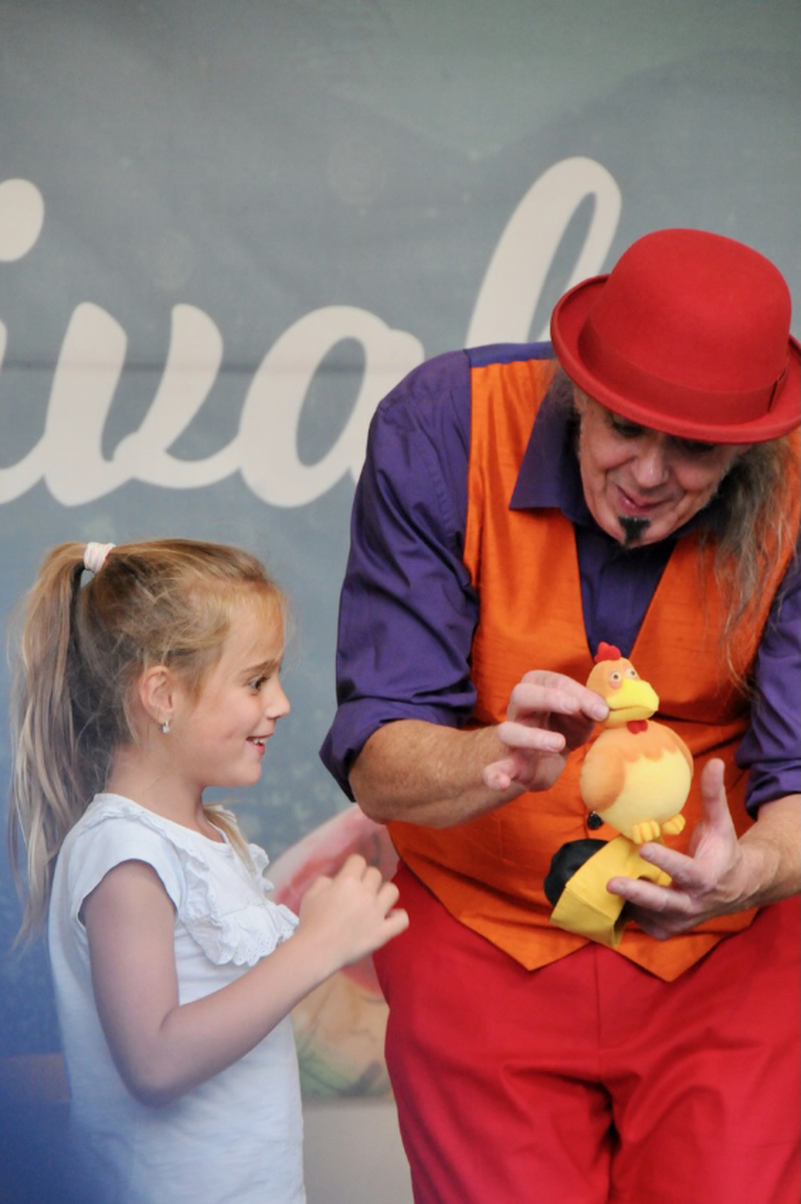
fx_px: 7524
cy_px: 602
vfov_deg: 9.2
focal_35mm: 225
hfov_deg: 6.1
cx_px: 400
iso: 1600
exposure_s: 1/320
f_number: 5.6
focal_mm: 150
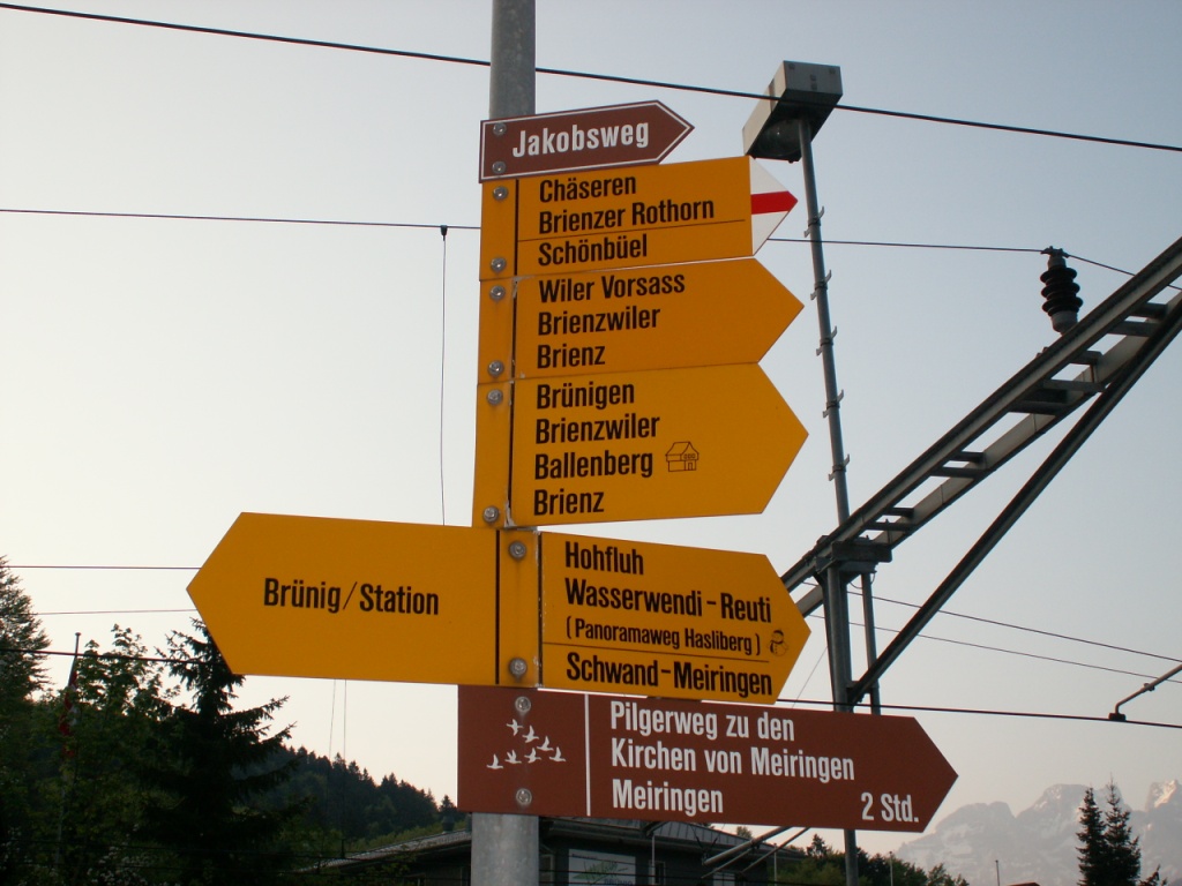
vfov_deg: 29.1
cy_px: 443
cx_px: 591
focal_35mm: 50
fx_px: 1707
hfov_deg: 38.2
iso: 50
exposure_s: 1/400
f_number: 3.2
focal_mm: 8.27
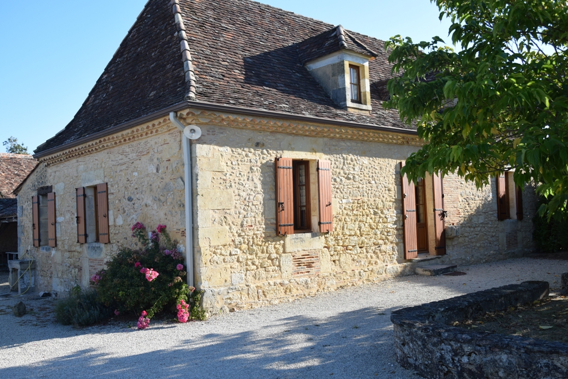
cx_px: 284
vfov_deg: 36.9
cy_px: 190
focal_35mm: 36
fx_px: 568
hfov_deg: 53.1
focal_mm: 24
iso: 200
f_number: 8
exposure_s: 1/250
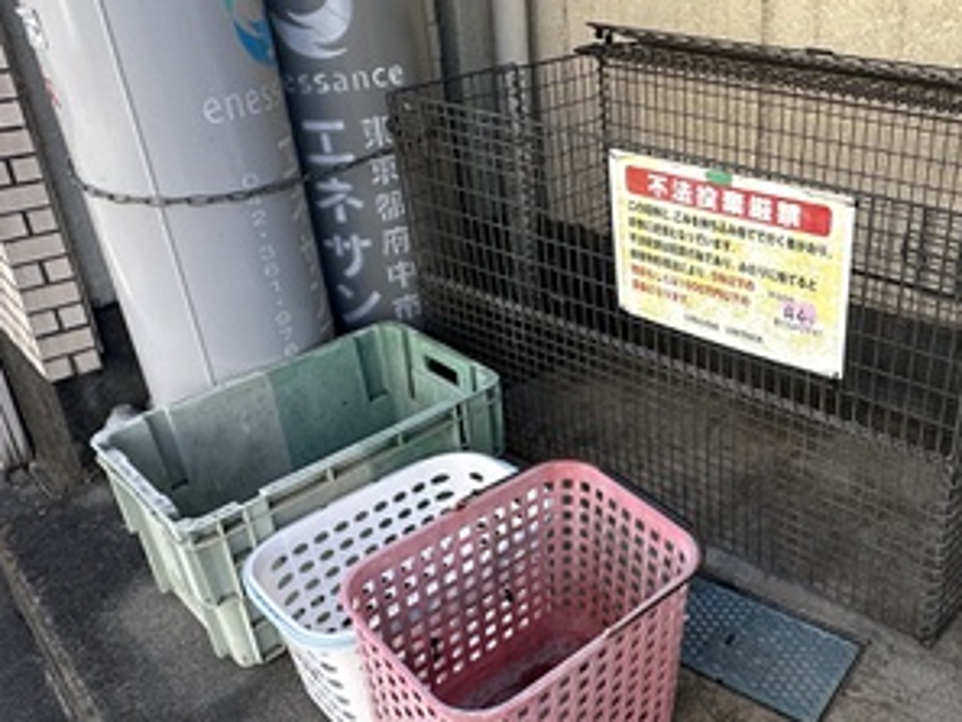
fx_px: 917
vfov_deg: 42.9
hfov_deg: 53.3
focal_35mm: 33
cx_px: 700
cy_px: 332
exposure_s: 1/229
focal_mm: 2.22
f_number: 2.2
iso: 40
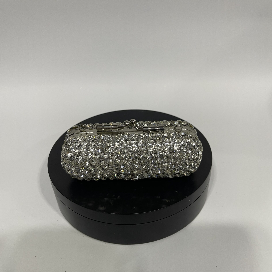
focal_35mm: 30
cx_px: 138
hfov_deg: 54.0
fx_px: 267
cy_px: 145
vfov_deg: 54.0
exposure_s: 1/50
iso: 80
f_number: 1.6
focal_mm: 5.1
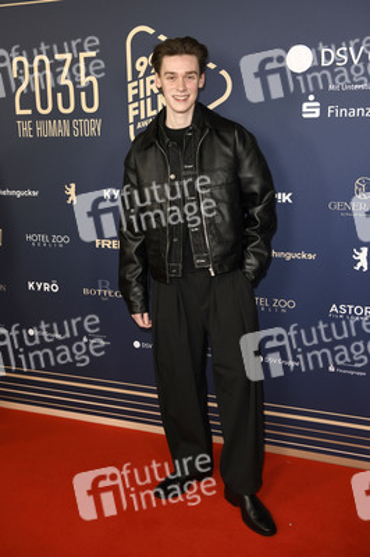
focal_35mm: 36
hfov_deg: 36.8
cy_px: 278
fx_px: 556
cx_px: 185
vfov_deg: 53.2
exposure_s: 1/320
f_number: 5
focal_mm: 36
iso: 640
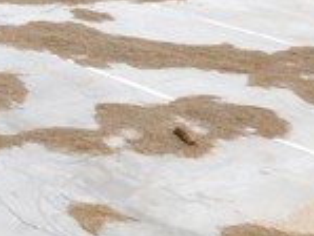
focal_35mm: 99
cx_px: -129
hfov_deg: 18.1
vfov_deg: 14.2
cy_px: -88
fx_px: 899
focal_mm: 4
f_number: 3
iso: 125
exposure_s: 1/500
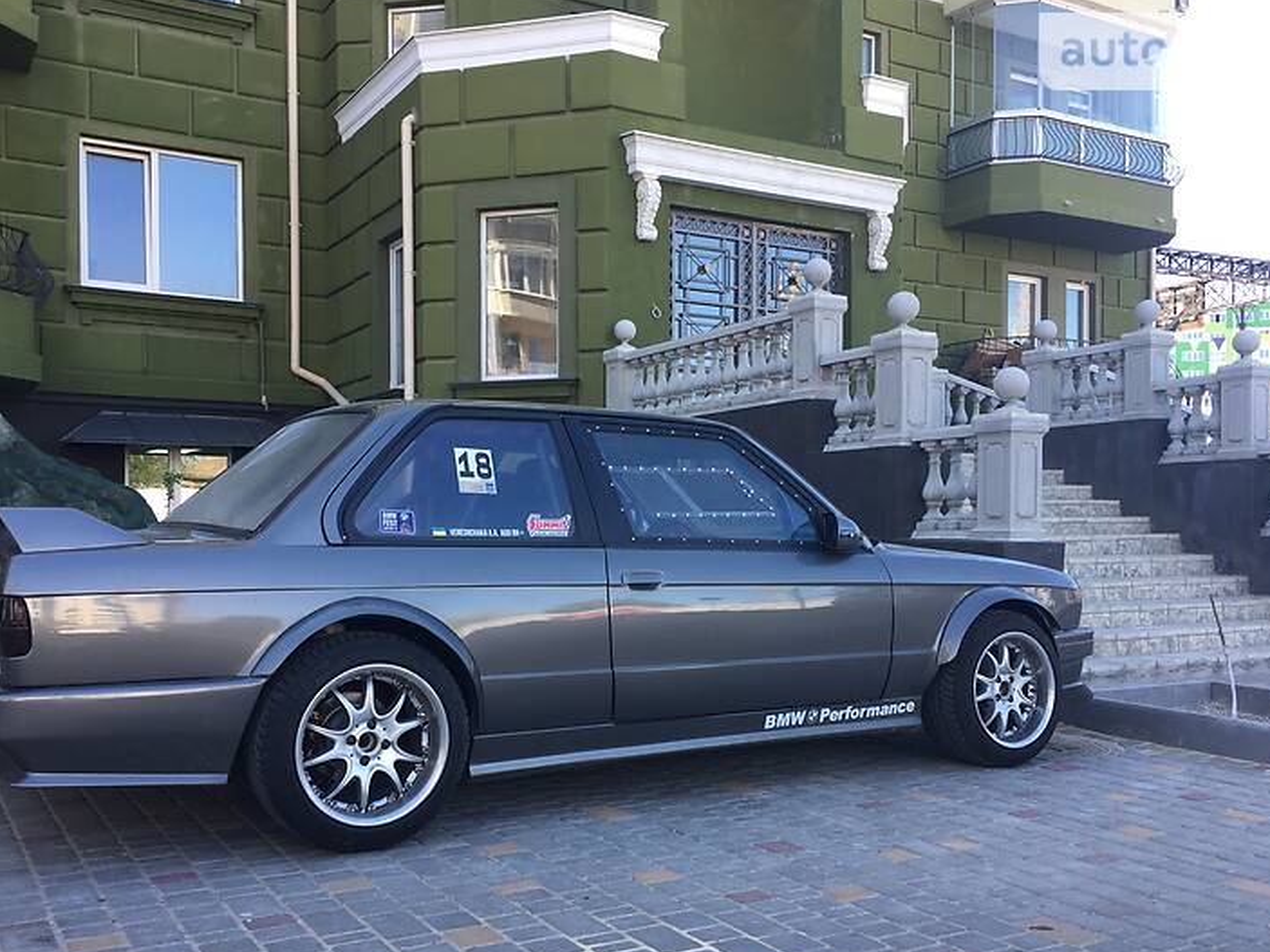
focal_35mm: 33
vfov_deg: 42.9
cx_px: 603
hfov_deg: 55.3
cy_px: 533
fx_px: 1211
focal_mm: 4.2
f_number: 2.2
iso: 32
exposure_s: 1/153
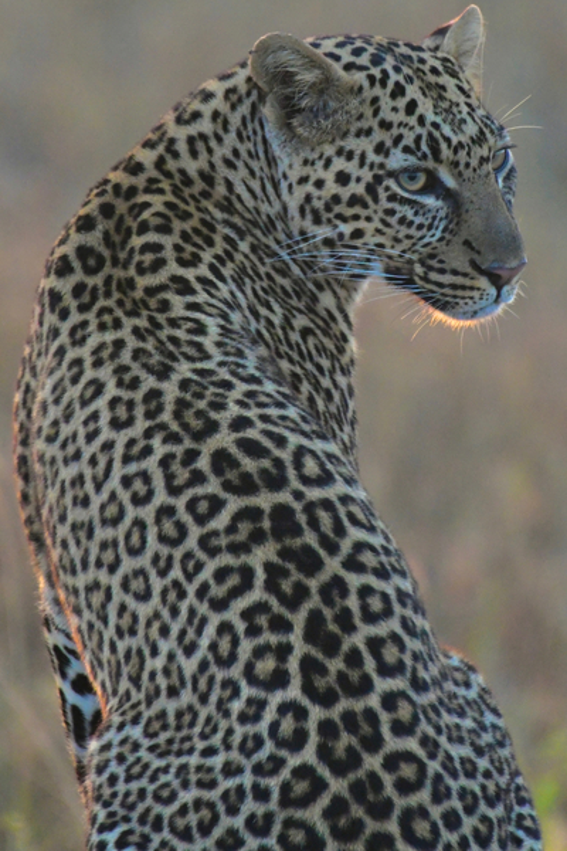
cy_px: 426
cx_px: 284
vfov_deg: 6.9
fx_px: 7087
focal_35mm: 300
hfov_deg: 4.6
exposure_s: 1/1250
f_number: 5.6
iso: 6400
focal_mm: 300
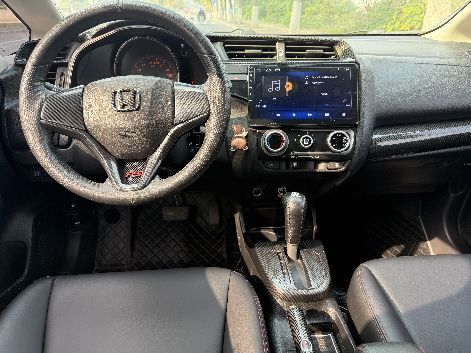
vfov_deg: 56.8
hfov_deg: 71.6
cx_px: 236
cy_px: 176
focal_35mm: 24
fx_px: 327
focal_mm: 6.76
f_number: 1.78
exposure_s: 1/121
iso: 160
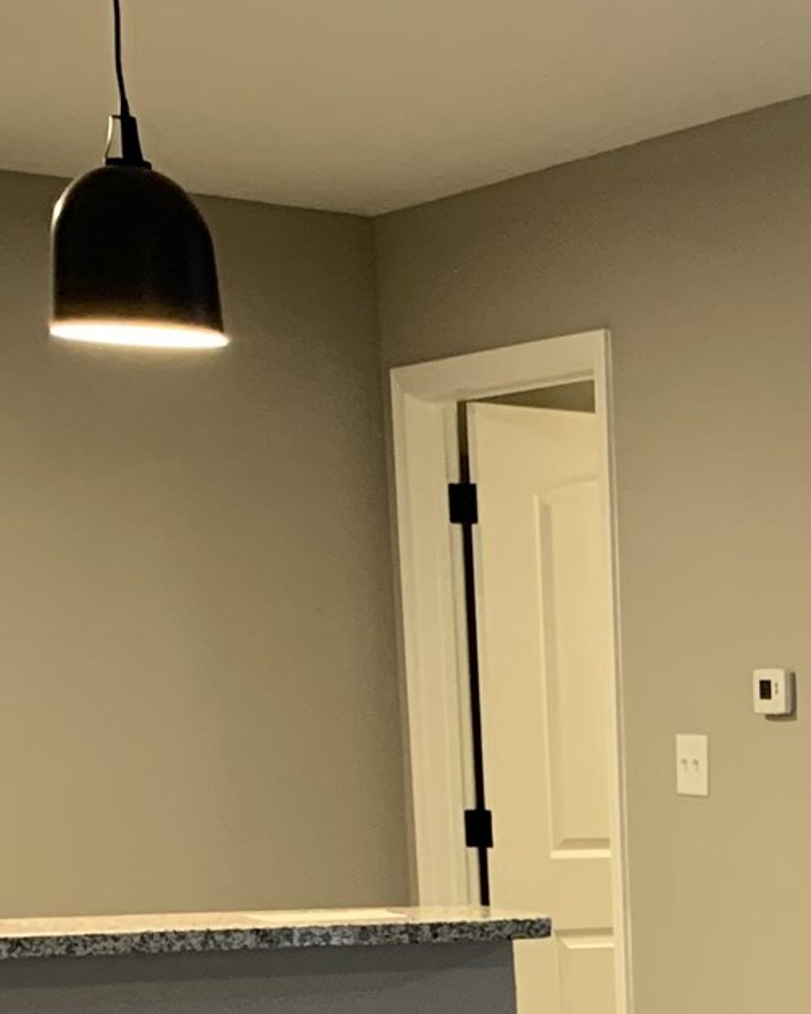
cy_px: 1593
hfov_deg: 15.8
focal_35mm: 93
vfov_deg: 18.0
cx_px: 1034
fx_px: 2791
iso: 250
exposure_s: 1/60
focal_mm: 4.25
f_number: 1.8
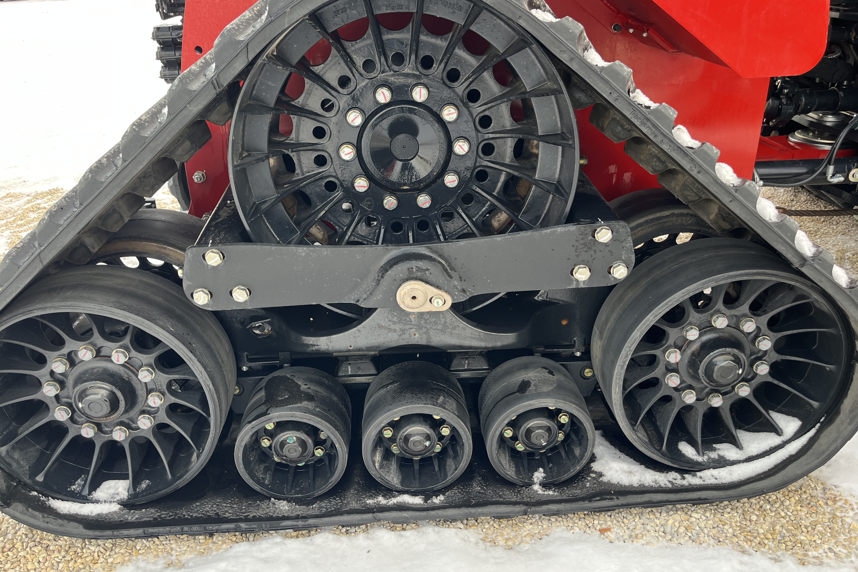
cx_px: 428
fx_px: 667
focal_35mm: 28
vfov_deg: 46.4
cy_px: 271
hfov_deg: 65.5
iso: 50
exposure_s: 1/148
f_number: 1.6
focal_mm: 5.1
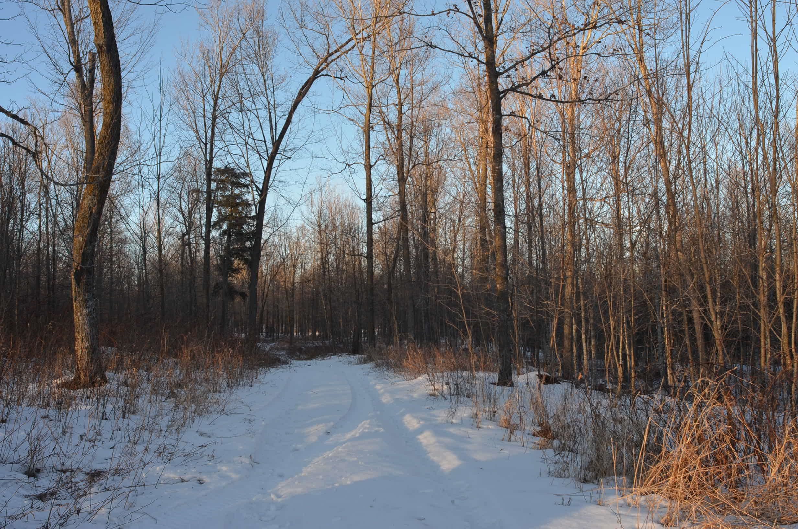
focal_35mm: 30
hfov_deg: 62.0
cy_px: 264
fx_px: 664
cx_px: 399
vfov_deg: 43.4
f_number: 7.1
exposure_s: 1/200
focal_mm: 20
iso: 200
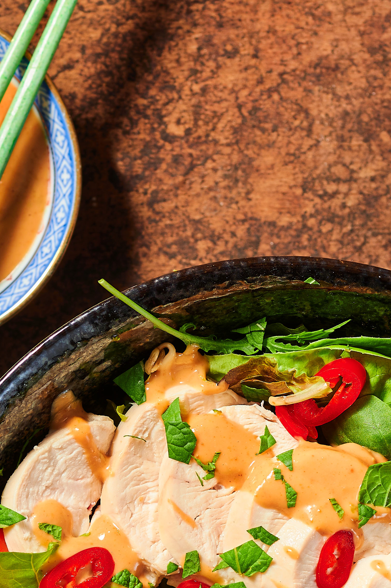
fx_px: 3703
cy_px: 508
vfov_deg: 9.0
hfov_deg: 6.0
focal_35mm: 227
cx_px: 308
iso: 100
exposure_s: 1/125
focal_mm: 85
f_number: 7.1
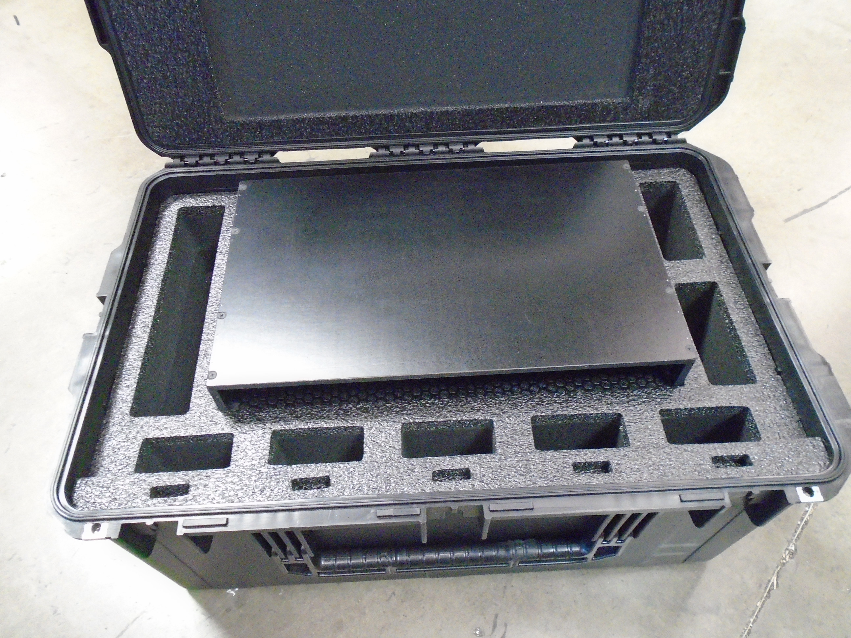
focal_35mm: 26
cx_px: 426
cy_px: 319
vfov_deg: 53.1
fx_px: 639
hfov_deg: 67.3
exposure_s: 1/30
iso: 800
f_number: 3.2
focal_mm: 4.6
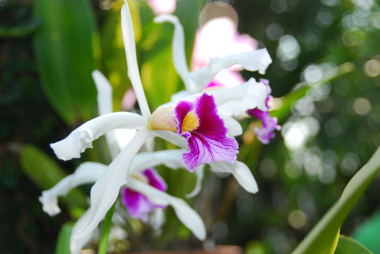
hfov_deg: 24.6
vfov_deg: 16.6
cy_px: 127
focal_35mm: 82
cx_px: 190
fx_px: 872
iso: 100
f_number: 4.8
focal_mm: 55
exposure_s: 1/90
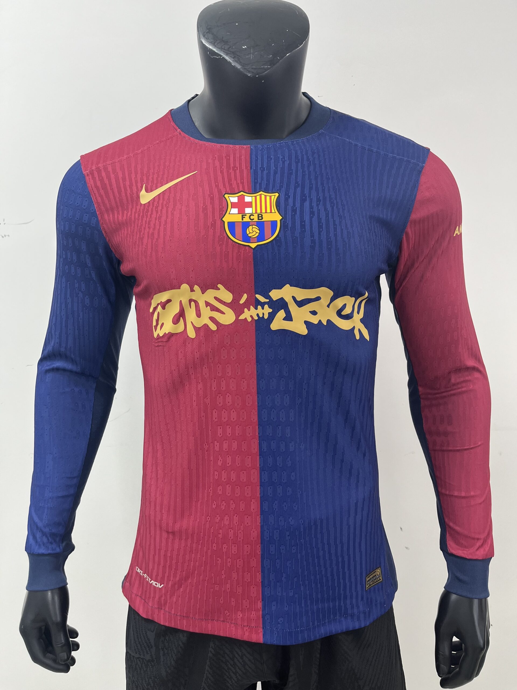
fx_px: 518
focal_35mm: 26
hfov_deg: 53.1
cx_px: 258
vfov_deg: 67.3
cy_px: 345
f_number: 1.6
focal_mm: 5.1
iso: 125
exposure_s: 1/121
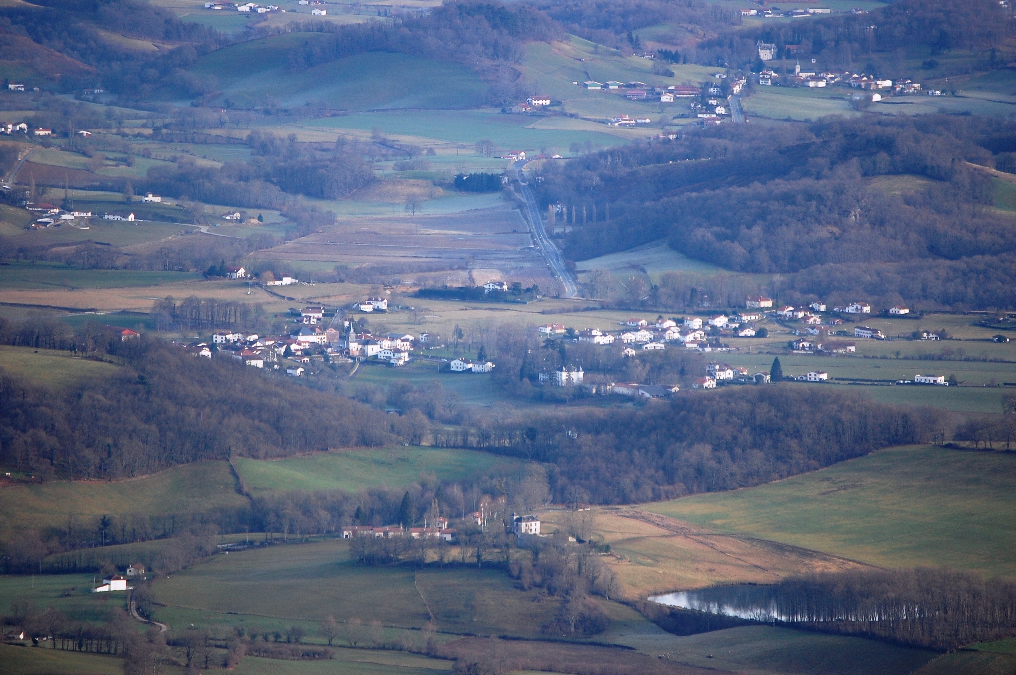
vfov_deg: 4.6
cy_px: 338
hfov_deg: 6.9
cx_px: 508
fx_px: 8459
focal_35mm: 300
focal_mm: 200
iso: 320
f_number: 5.6
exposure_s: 1/500
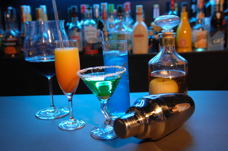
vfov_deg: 29.8
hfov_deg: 43.7
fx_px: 285
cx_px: 114
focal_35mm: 45
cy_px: 76
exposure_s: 1/30
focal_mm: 30
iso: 400
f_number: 4
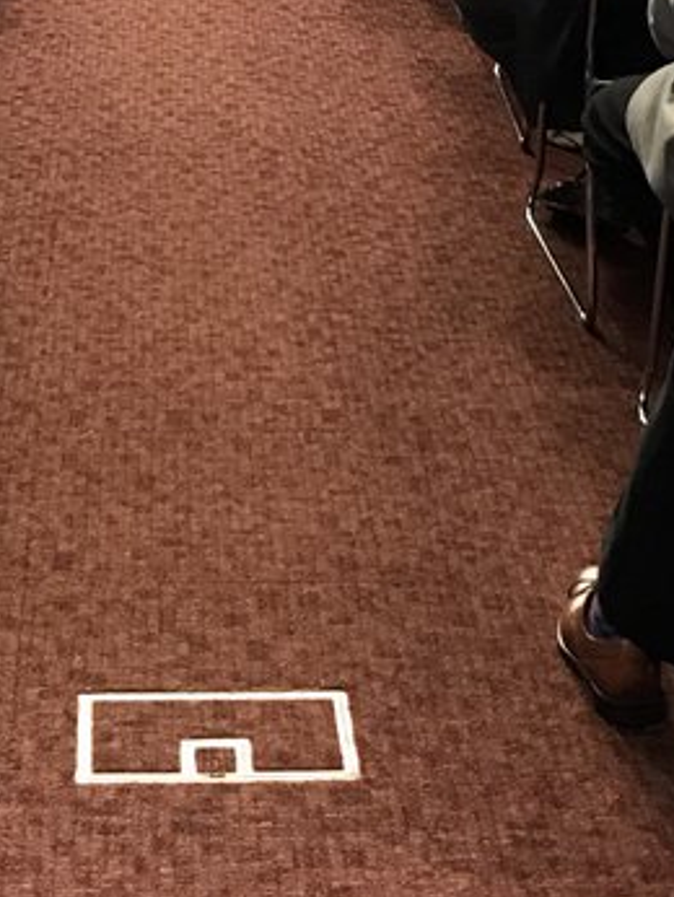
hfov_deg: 15.2
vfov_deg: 19.5
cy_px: -49
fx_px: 2515
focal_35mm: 97
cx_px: 127
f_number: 1.8
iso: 100
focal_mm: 3.99
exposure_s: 1/13
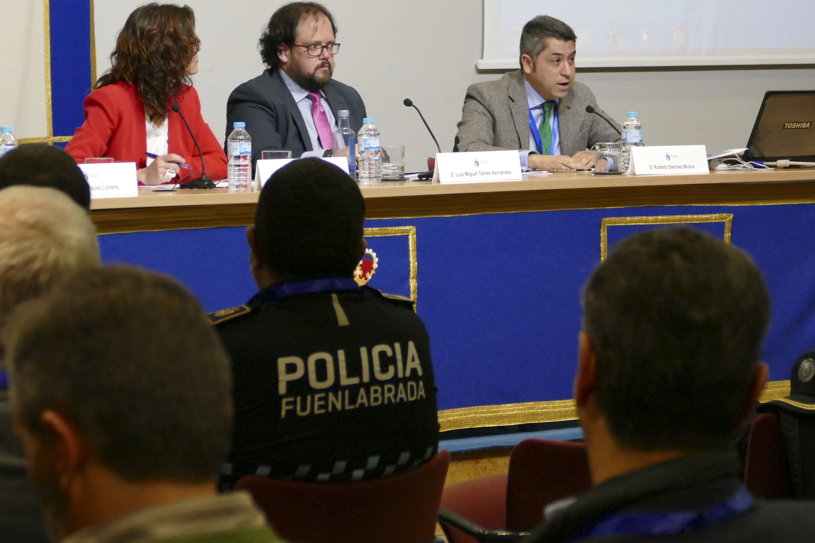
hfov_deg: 16.5
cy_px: 234
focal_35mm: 124
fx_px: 2807
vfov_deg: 11.1
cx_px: 392
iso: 1600
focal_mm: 38.48
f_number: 3.9
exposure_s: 1/80
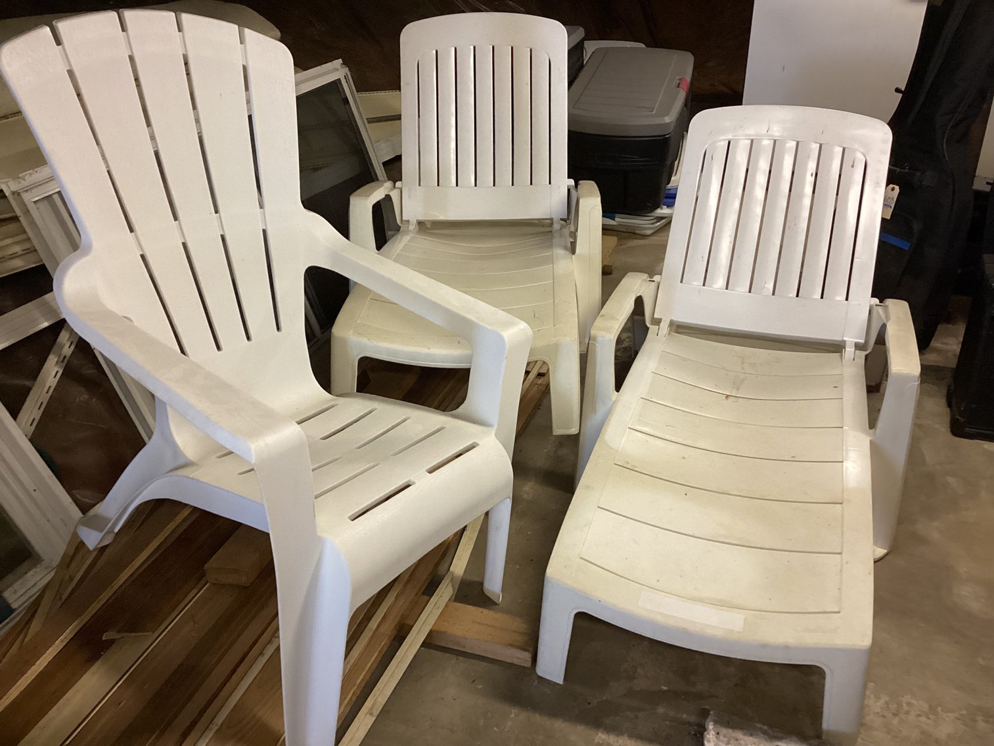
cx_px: 497
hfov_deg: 58.3
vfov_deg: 45.4
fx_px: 890
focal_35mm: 31
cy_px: 373
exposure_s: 1/60
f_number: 2.4
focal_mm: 3.3
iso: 250
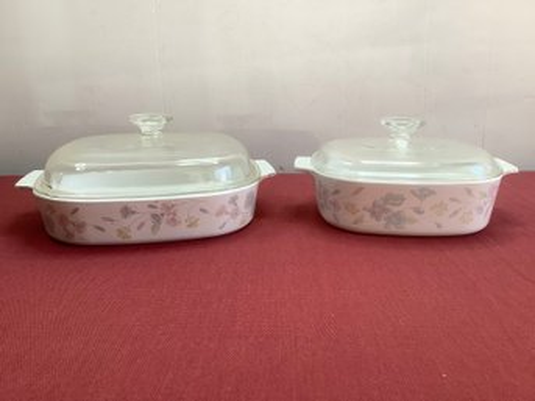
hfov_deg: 58.4
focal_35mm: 31
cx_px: 268
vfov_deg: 45.4
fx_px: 479
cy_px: 200
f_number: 2.4
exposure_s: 1/60
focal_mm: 3.3
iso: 50
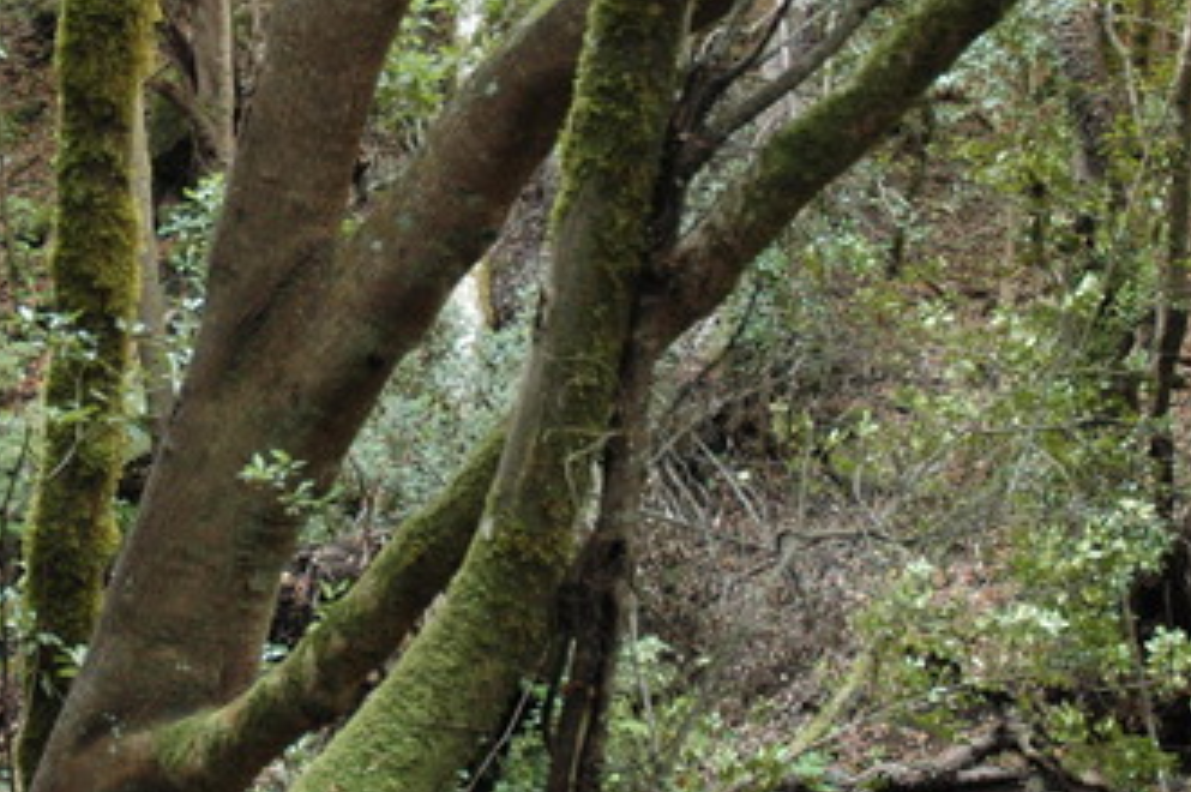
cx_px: 94
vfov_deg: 15.5
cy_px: 391
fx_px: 2911
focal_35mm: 88
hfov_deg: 22.5
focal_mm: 27
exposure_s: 1/25
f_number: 3.8
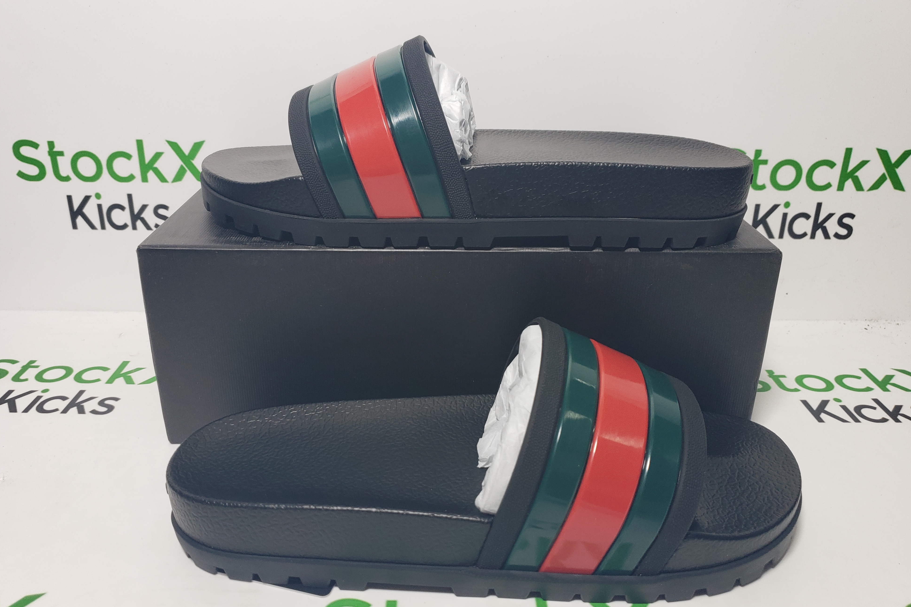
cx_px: 454
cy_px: 320
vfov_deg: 46.4
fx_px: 709
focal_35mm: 28
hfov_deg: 65.5
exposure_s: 1/245
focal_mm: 4.3
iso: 50
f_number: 1.5
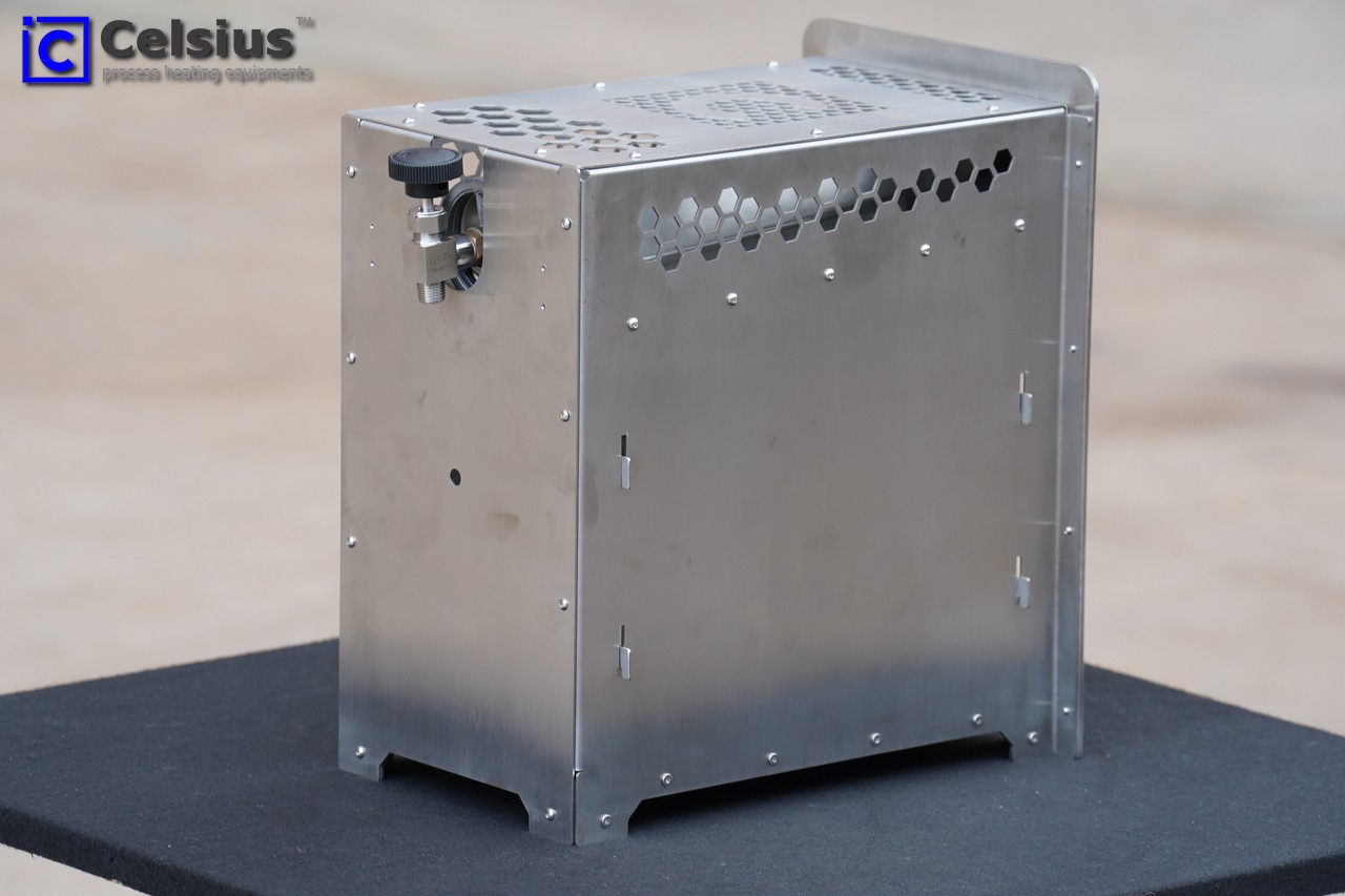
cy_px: 448
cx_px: 672
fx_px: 7471
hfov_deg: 10.3
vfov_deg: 6.9
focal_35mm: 200
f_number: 8
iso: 2000
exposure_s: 1/250
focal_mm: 200
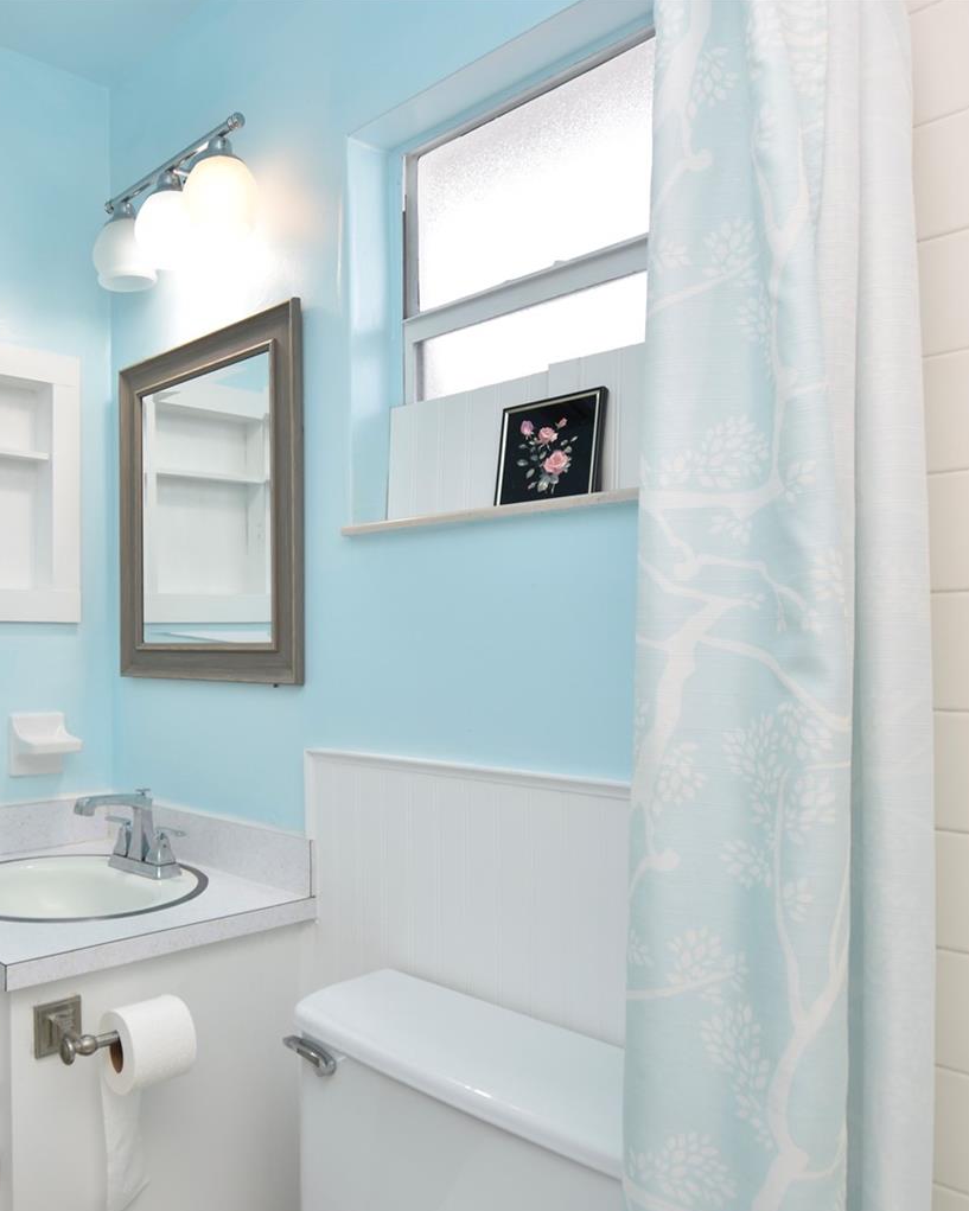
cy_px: 627
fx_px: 909
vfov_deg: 67.3
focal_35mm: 25
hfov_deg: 52.8
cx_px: 209
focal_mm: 11.5
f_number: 5
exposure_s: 1/100
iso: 200
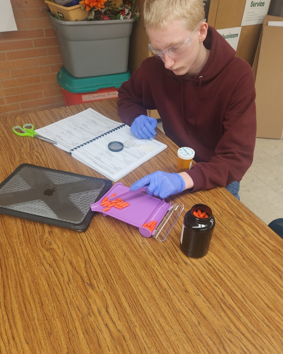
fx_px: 293
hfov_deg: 51.4
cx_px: 160
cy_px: 182
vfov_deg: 62.2
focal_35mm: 28
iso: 64
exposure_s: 1/120
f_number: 1.8
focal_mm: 5.4
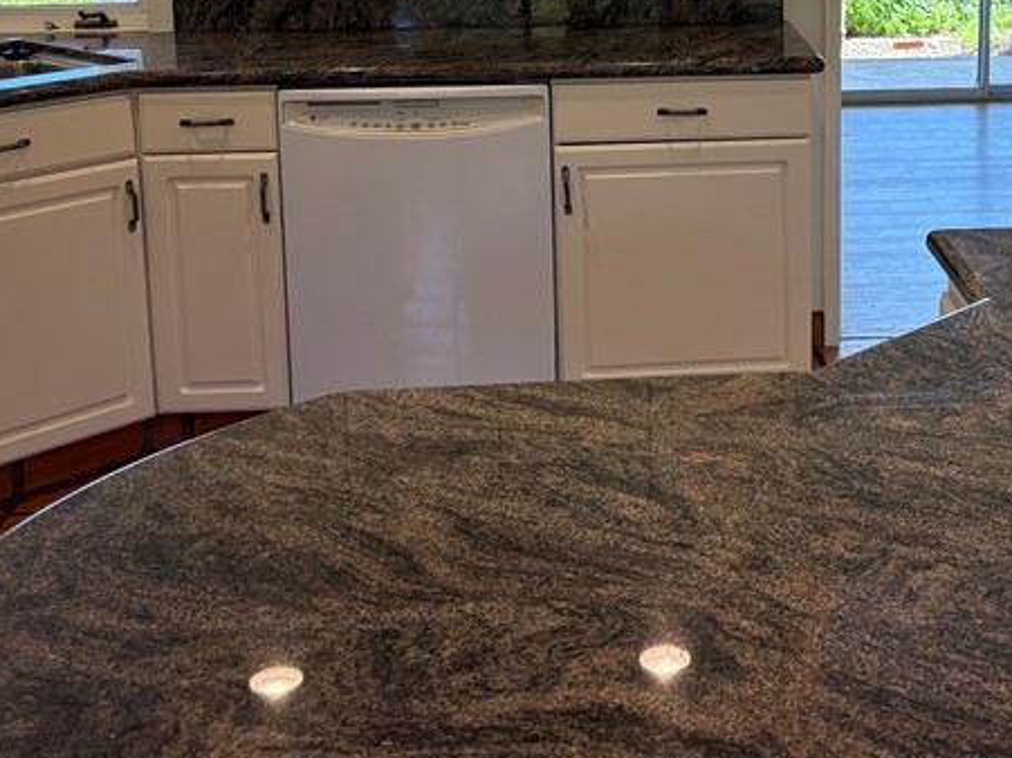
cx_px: 770
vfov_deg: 24.2
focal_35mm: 59
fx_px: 1724
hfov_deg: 32.1
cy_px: 92
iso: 80
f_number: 1.6
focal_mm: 5.96
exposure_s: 1/224
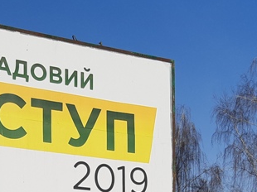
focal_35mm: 86
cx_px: 77
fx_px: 638
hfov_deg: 22.6
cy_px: 284
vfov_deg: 15.8
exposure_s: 1/4484
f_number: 1.7
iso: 40
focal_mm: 3.93
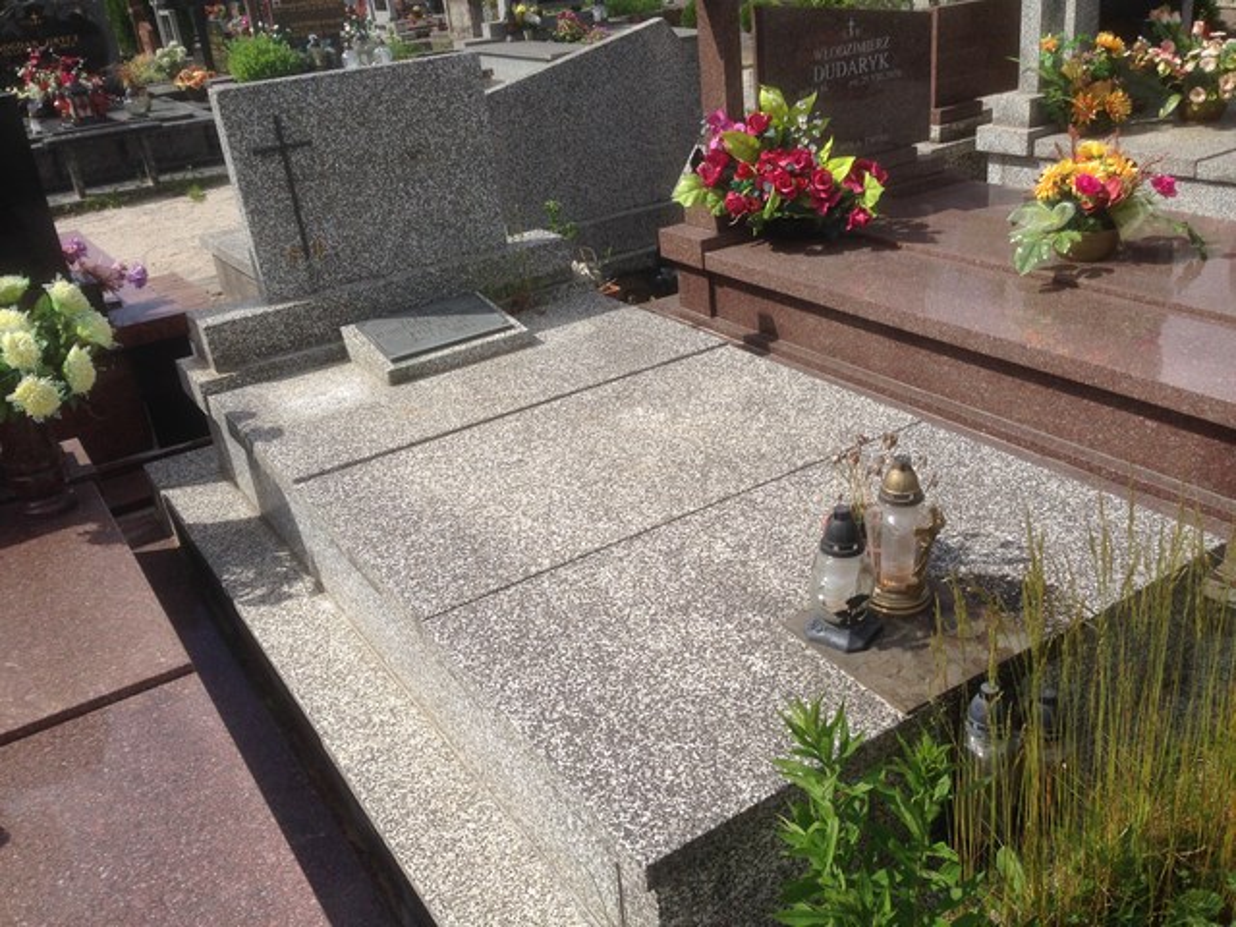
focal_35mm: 33
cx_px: 618
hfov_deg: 55.4
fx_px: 1178
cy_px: 464
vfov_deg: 42.9
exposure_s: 1/1938
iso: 50
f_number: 2.4
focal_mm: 4.12
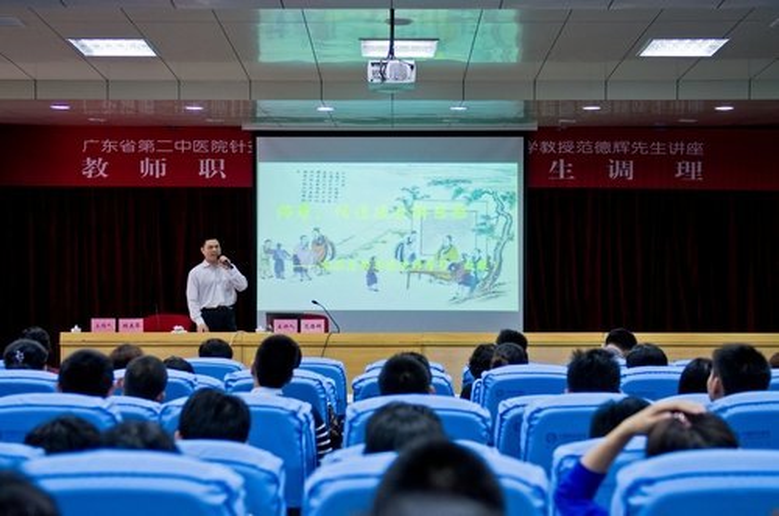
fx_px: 1360
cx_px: 390
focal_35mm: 63
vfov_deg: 21.5
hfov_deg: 32.0
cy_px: 258
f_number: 2.8
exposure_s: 1/80
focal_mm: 42
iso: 800
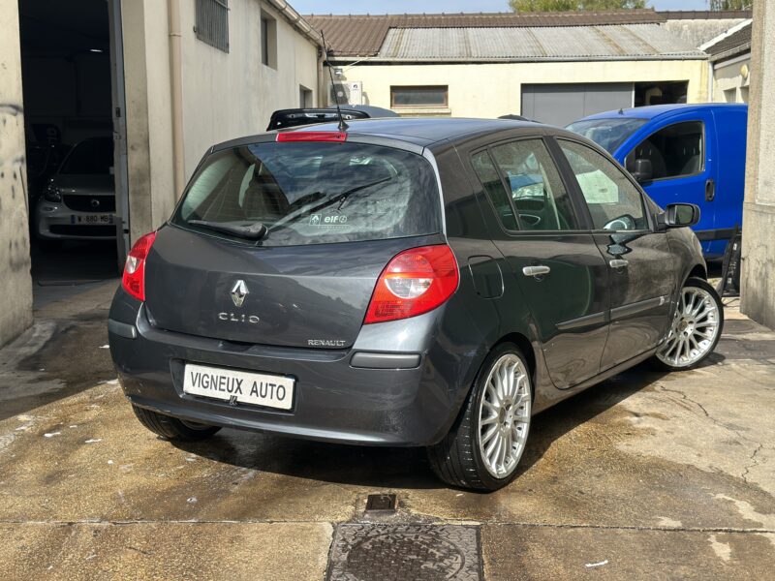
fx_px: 1075
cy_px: 290
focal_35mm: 48
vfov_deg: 30.3
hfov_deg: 39.7
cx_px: 388
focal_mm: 6.86
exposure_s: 1/1992
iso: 64
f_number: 1.78
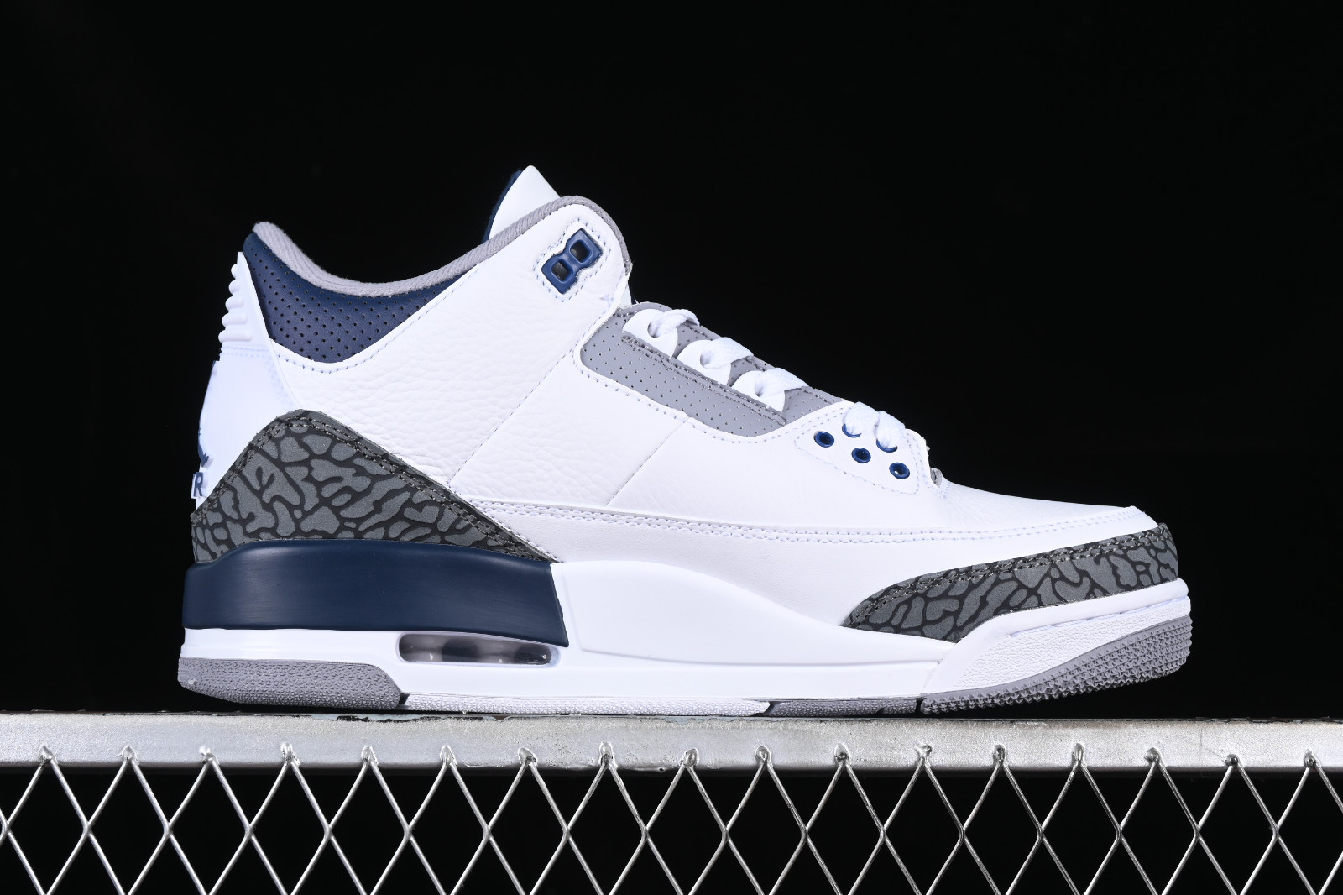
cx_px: 672
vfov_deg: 18.2
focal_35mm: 75
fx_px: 2797
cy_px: 448
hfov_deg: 27.0
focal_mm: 50
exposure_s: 1/80
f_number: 8
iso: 160
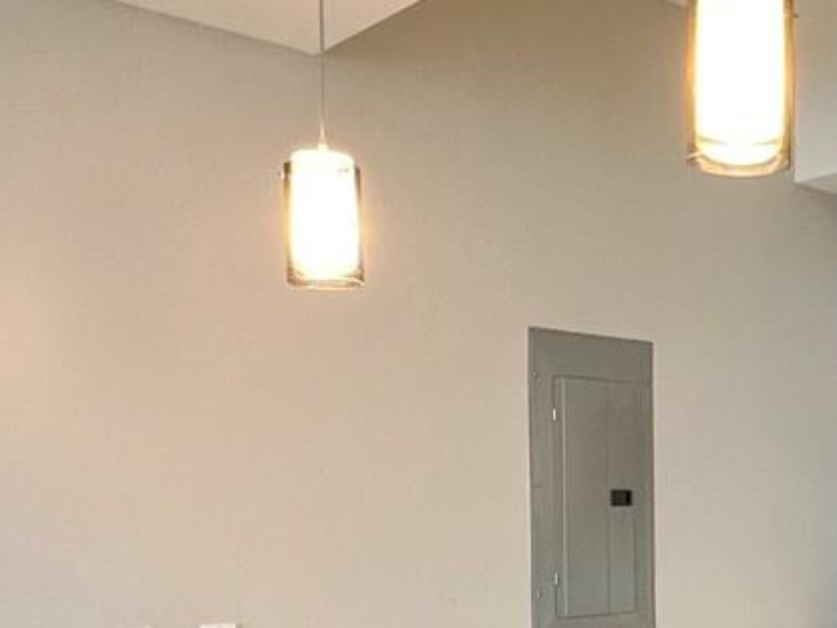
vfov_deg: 28.1
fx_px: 1209
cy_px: 550
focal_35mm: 50
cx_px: 831
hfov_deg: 34.8
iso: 250
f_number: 1.8
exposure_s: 1/60
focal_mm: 1.57
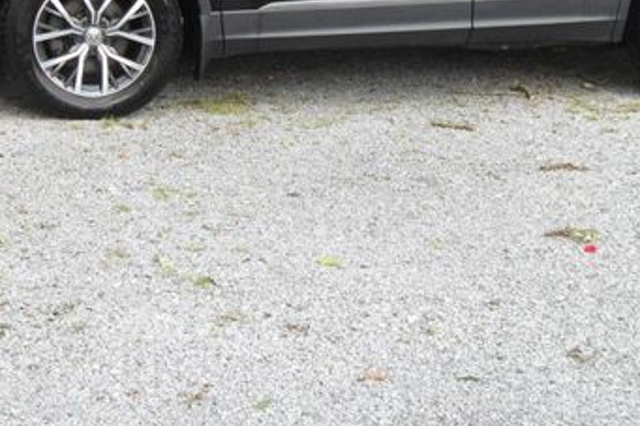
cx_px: 353
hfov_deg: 21.0
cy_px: 34
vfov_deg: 13.9
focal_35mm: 97
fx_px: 1724
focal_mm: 9.4
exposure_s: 1/74
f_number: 4.2
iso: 100
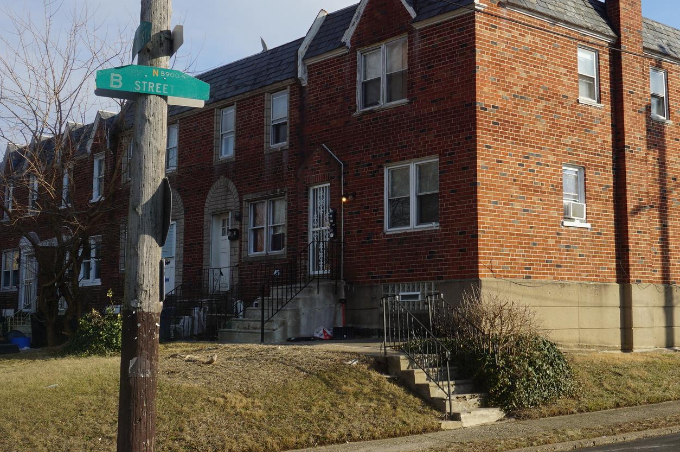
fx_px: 924
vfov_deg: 27.4
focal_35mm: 49
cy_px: 195
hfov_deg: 39.8
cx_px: 461
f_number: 11
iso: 100
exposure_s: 1/125
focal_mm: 20
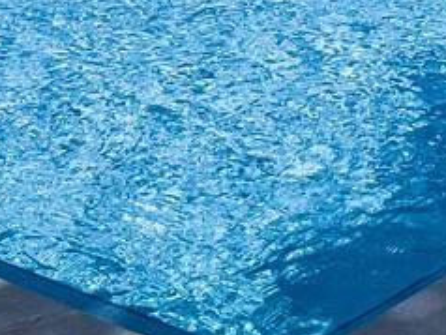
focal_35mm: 121
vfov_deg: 10.8
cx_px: 606
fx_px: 1561
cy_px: -419
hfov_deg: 15.4
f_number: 8
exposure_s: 1/2000
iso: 400
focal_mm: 9
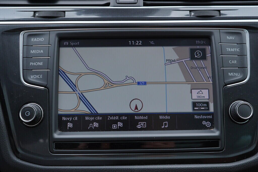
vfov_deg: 36.9
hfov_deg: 53.1
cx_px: 129
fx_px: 258
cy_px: 86
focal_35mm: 36
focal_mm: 24
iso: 125
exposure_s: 1/50
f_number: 3.2
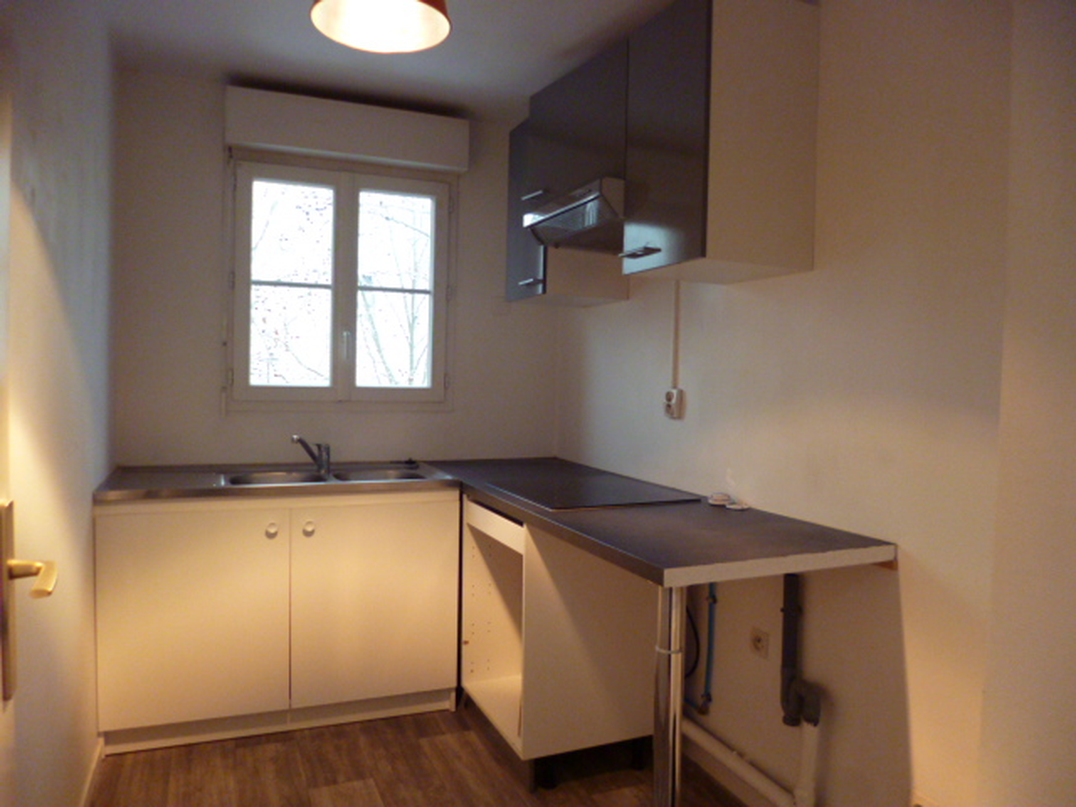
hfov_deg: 71.6
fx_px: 746
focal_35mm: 24
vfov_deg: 56.8
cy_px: 404
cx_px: 538
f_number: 2.5
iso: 400
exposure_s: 1/60
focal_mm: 4.3
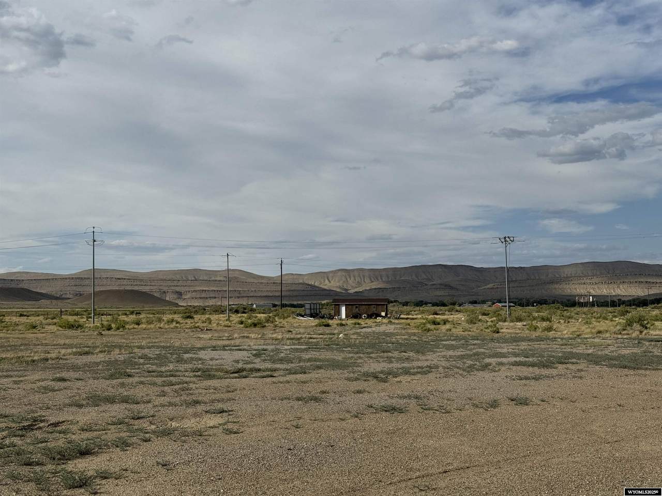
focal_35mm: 48
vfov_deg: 30.3
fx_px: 918
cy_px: 248
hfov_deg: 39.7
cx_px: 331
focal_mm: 6.76
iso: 64
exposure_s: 1/7937
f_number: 1.78
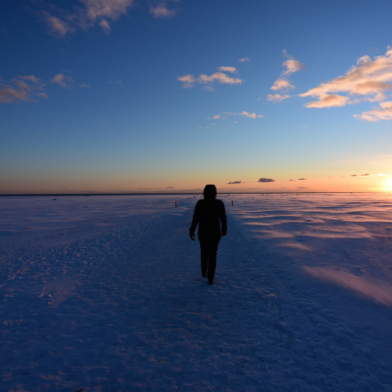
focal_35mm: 23
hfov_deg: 67.2
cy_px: 196
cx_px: 209
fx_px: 295
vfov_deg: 67.3
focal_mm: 12
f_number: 4
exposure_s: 1/800
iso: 110
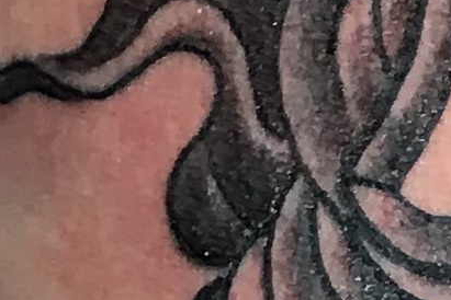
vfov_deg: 4.8
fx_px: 3583
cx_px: 622
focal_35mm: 286
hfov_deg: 7.1
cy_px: 486
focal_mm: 3.99
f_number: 1.8
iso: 40
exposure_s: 1/17
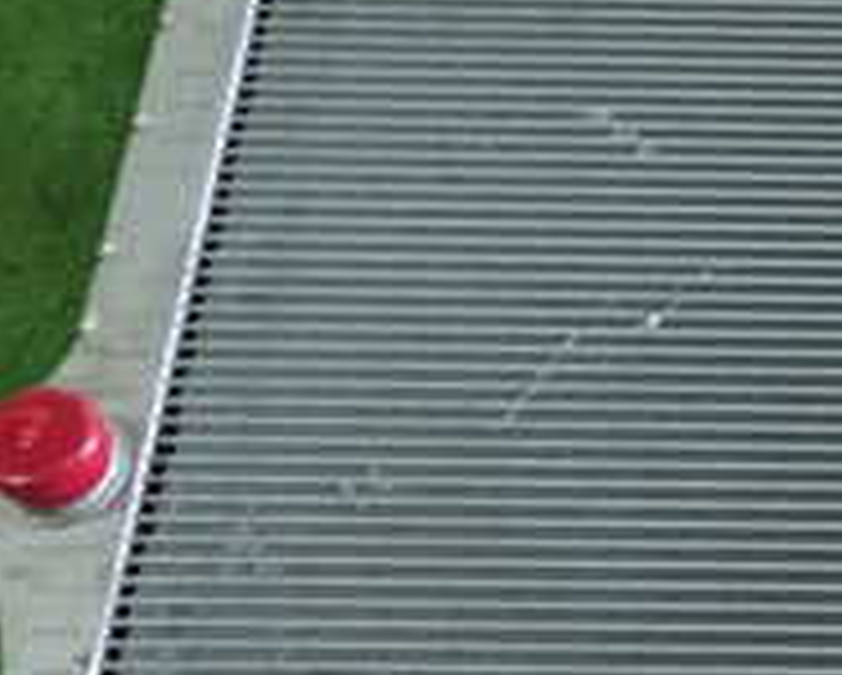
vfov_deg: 16.4
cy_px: 405
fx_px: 2345
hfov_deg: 19.0
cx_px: 1058
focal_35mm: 94
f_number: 2.3
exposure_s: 1/30
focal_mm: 5.4
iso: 200
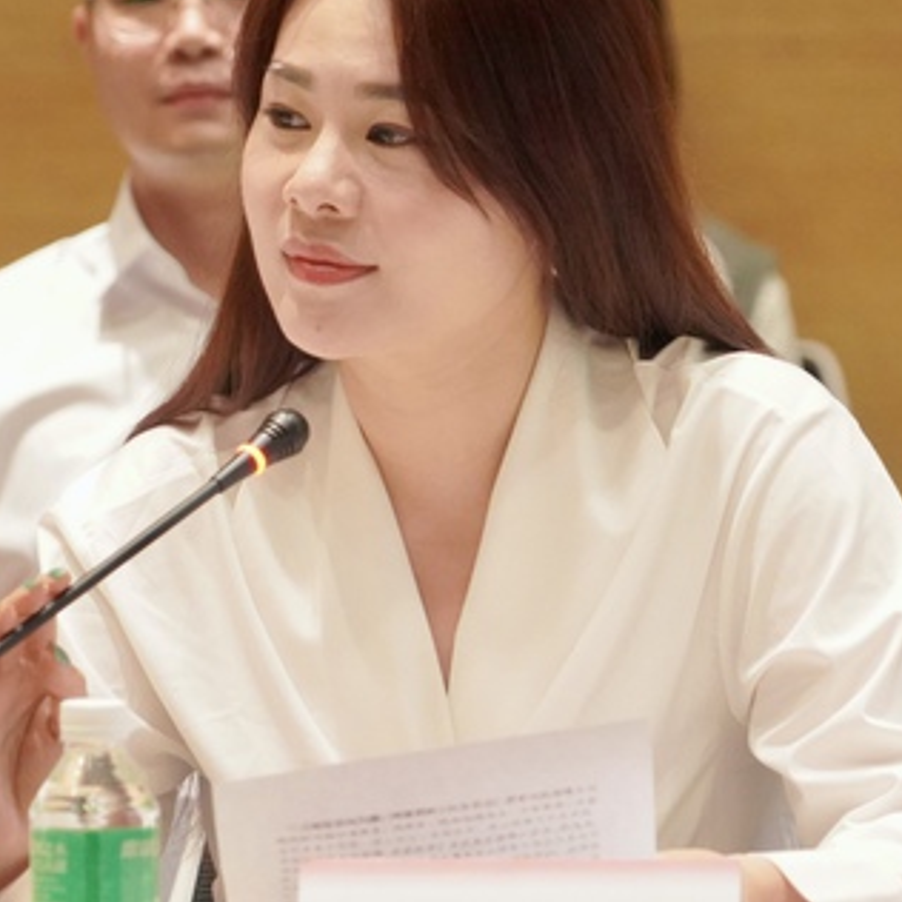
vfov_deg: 5.2
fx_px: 9994
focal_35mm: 339
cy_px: 371
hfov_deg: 5.2
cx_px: 528
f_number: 6.3
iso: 10000
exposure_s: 1/100
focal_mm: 191
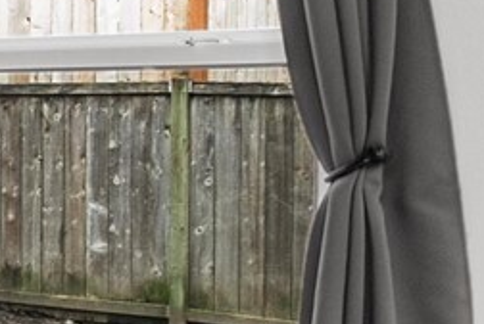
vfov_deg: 14.6
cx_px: -1119
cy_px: 197
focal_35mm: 94
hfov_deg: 10.2
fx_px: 1266
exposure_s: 1/60
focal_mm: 14
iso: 640
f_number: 7.1
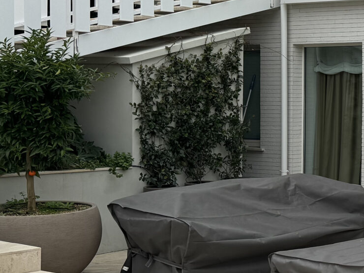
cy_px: 111
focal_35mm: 83
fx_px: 873
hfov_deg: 20.2
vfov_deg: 17.8
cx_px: 551
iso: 80
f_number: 1.78
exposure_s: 1/1524
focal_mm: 6.86
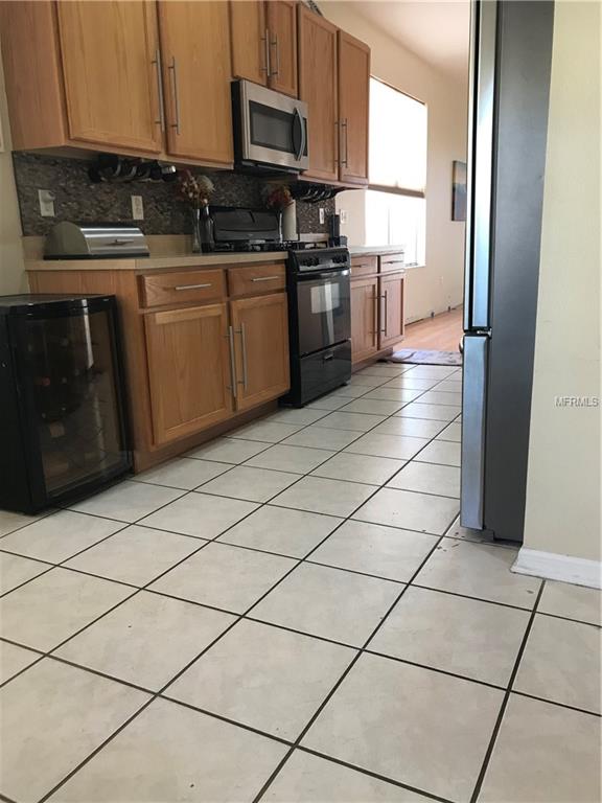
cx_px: 301
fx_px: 649
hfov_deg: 49.7
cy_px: 402
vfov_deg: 63.4
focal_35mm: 28
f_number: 1.8
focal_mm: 3.99
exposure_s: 1/20
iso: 40
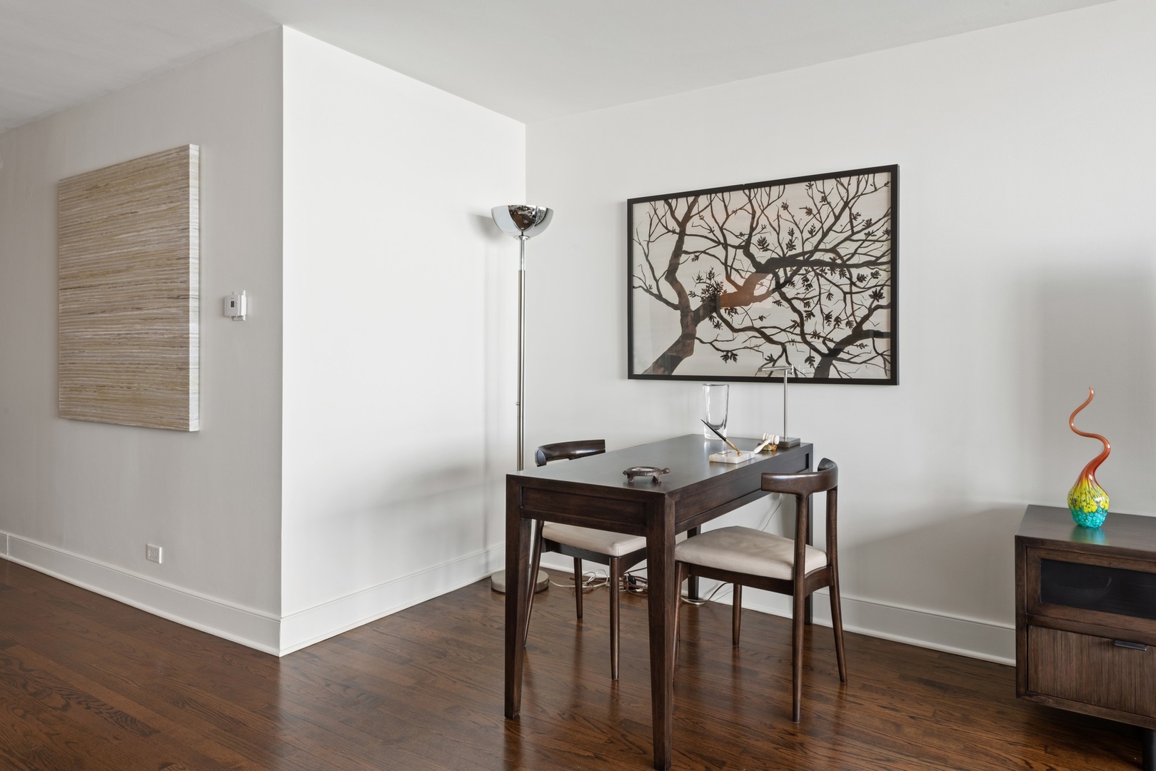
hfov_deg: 76.1
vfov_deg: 55.1
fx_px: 739
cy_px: 386
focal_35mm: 23
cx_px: 578
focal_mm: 23
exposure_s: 1.3
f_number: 11
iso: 100
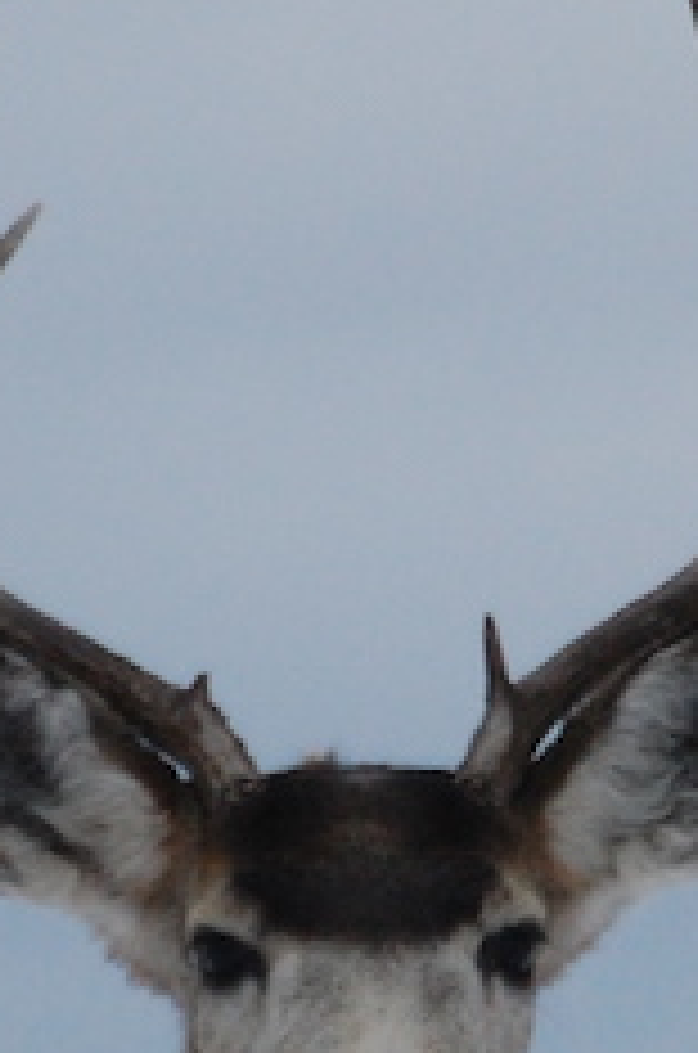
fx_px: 42853
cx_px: 590
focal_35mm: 1467
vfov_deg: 1.4
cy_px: 425
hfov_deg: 0.9
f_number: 5.6
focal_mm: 200
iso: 800
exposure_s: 1/320
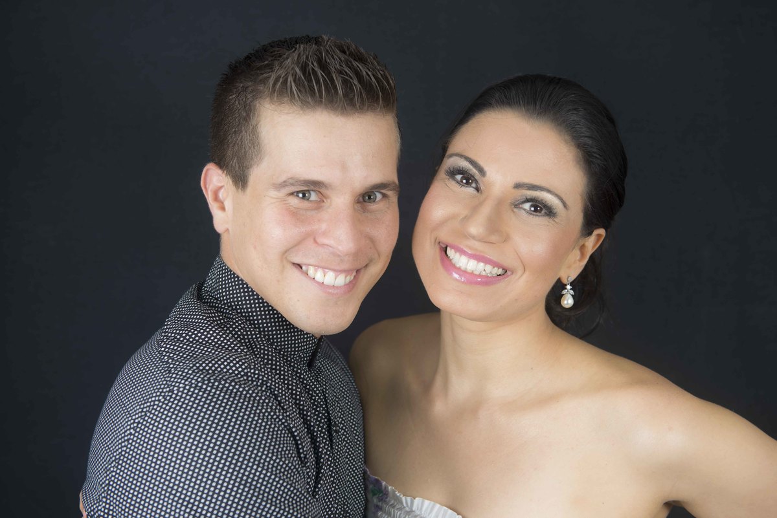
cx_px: 388
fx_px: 1079
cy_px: 259
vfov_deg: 27.0
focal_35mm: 50
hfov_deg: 39.6
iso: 50
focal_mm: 50
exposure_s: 1/80
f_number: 4.5
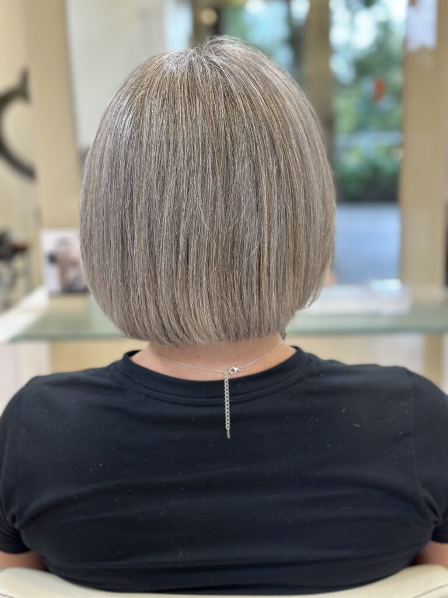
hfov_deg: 30.3
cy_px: 299
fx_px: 828
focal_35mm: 48
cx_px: 224
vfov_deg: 39.7
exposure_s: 1/100
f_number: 1.78
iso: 125
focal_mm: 6.86
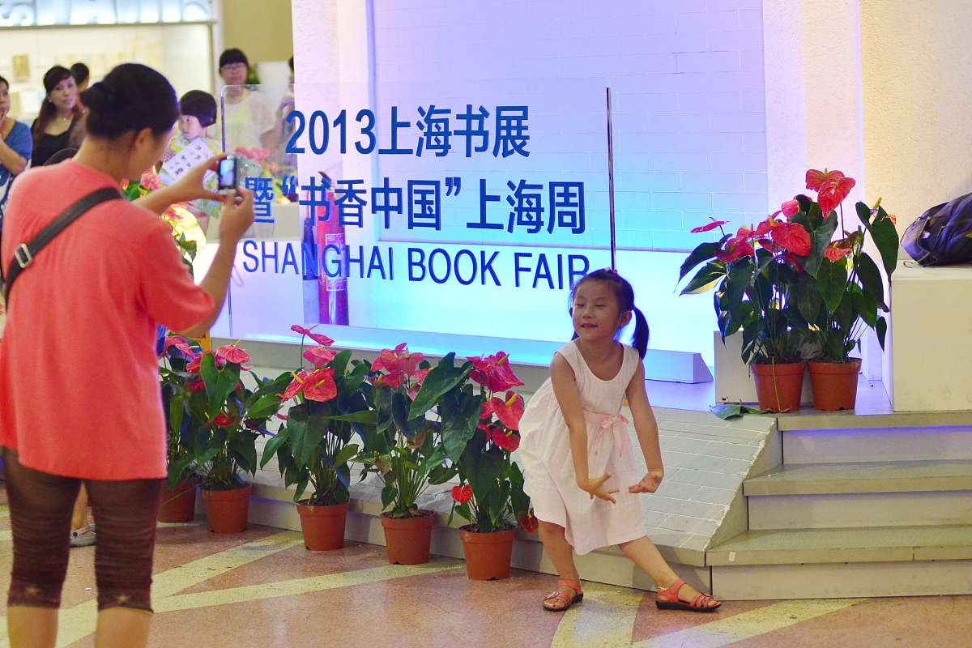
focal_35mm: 80
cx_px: 486
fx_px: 2160
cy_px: 324
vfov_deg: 17.1
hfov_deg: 25.4
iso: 1600
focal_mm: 80
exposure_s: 1/400
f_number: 2.8
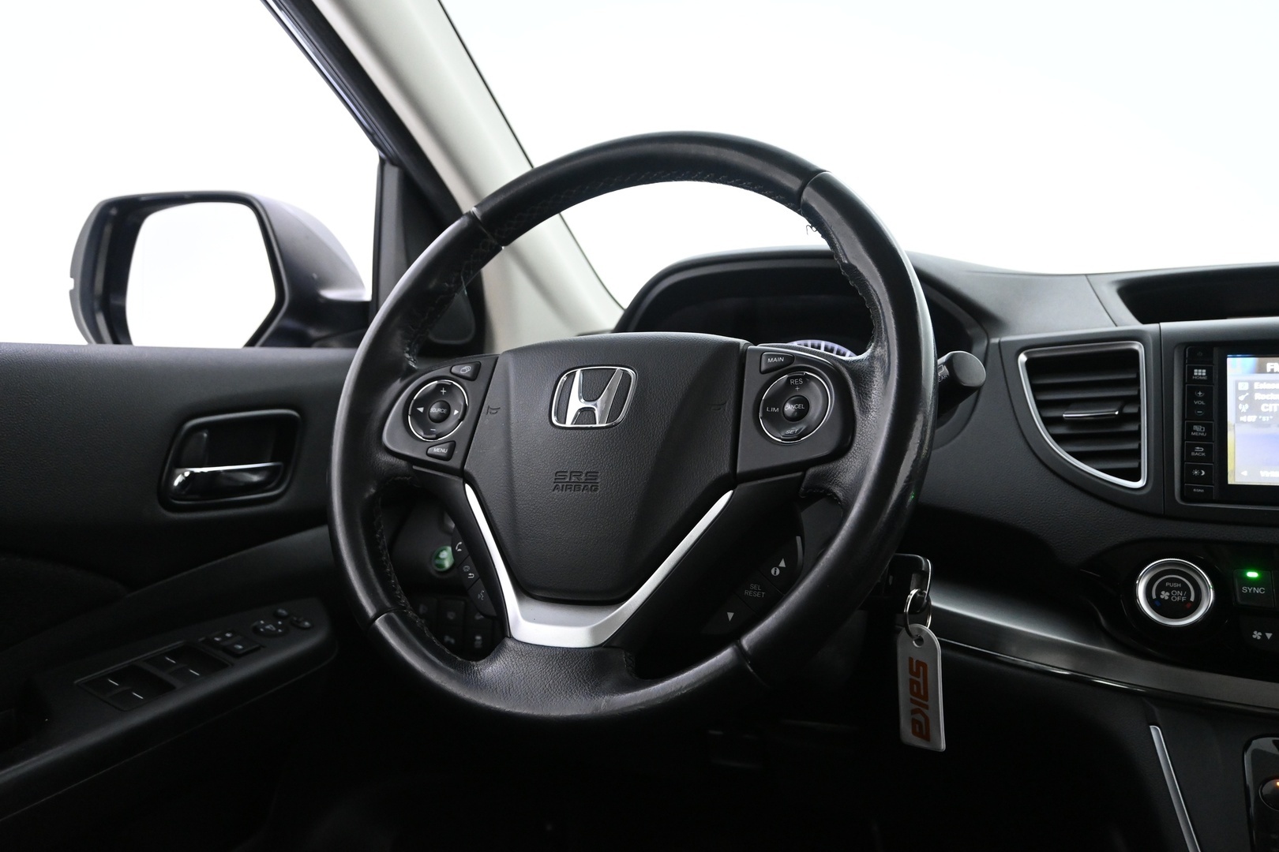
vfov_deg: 41.7
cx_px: 640
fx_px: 1119
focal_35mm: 32
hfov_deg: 59.5
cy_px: 426
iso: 2500
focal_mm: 21
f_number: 4
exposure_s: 1/30
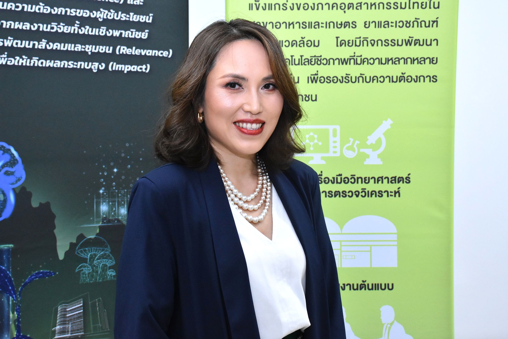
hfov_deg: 37.9
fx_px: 741
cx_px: 254
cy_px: 170
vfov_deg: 25.8
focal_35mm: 52
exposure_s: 1/250
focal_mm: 35
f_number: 5.6
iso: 3200
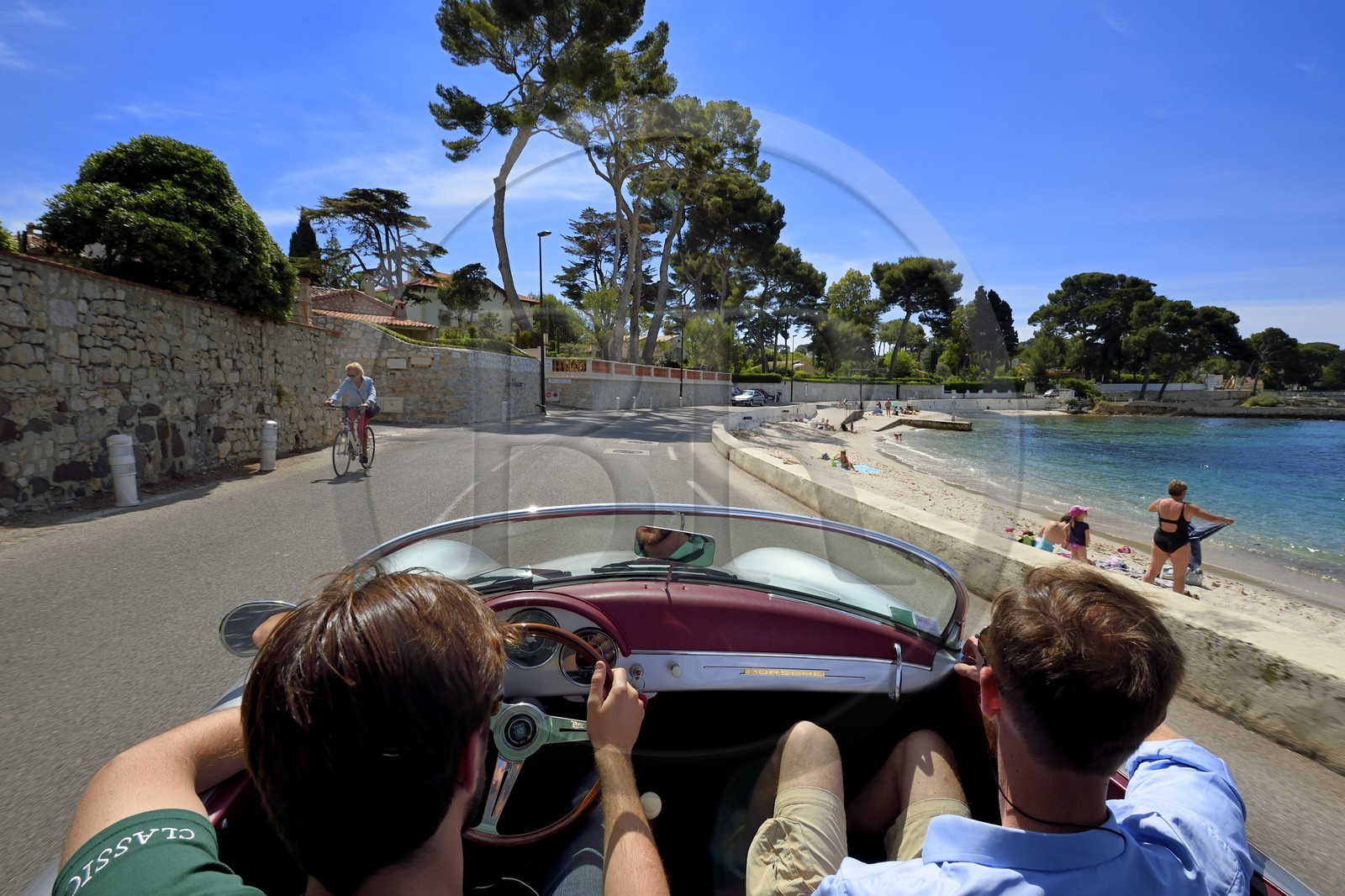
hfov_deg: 96.7
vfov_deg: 73.7
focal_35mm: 16
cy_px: 448
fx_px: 598
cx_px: 672
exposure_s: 1/400
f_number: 11
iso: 200
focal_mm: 16
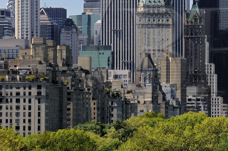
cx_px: 194
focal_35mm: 268
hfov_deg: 7.7
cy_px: 52
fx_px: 1696
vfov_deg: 5.1
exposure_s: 1/250
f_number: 8
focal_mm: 145
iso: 200
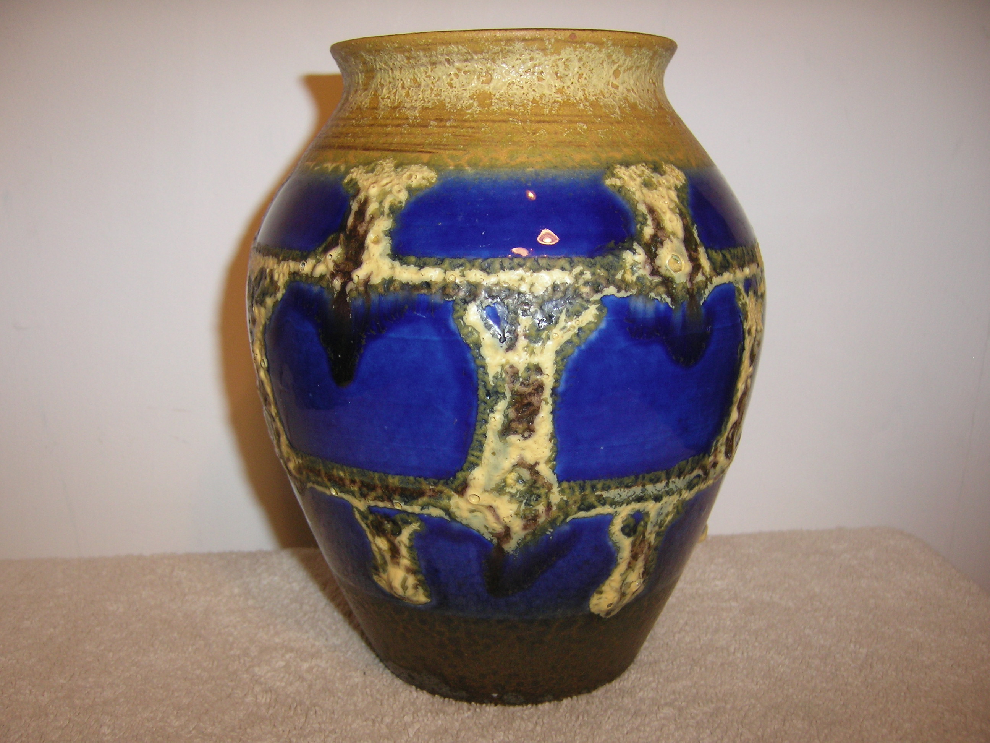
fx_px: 1030
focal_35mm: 36
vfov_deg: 39.7
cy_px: 372
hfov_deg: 51.4
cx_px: 495
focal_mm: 60
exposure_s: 1/60
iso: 100
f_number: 2.8
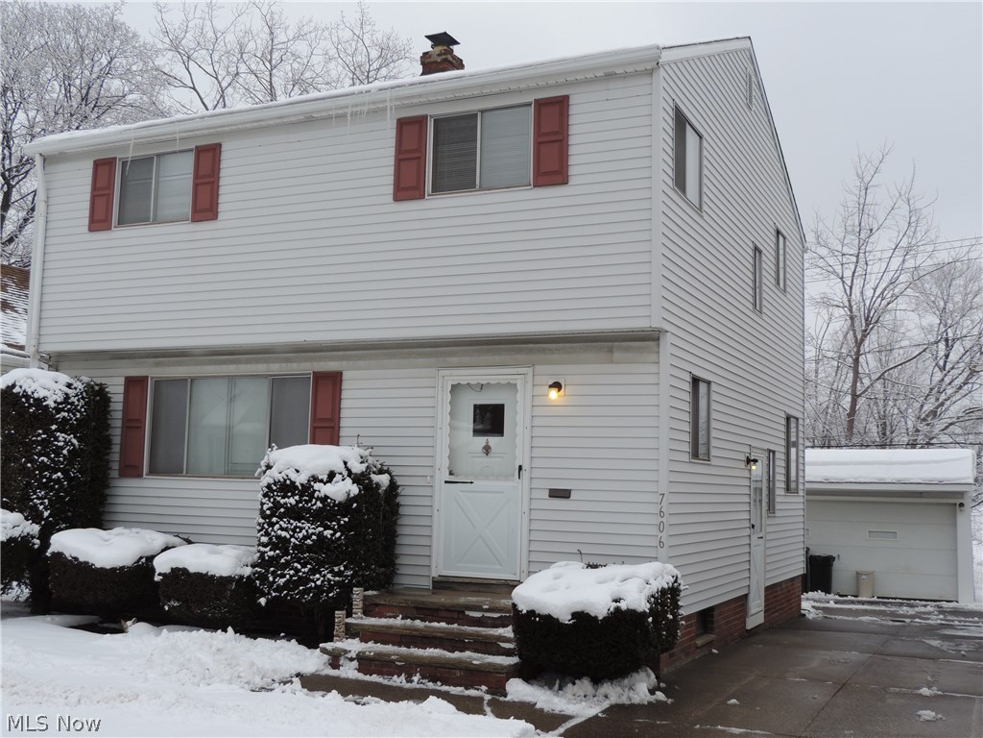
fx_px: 1136
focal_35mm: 40
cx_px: 492
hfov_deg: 46.8
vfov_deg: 36.0
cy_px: 369
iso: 80
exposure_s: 1/160
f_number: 3.3
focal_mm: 7.1
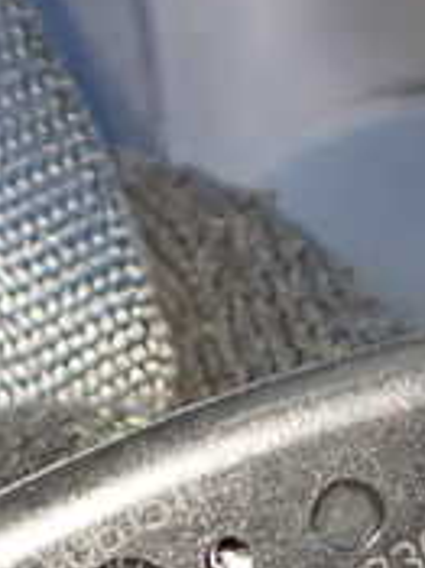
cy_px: 659
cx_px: 81
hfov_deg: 14.3
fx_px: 1688
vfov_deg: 18.2
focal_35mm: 103
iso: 800
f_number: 2.3
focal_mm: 5.4
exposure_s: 1/50
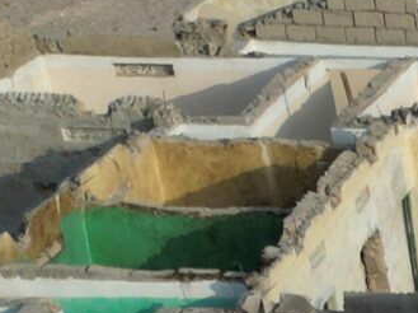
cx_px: 1149
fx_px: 2256
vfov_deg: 6.8
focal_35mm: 187
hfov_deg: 9.0
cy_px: 1083
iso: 100
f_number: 1.7
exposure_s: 1/2500
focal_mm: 6.72
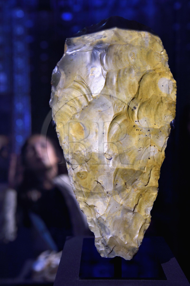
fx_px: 460
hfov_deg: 23.3
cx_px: 95
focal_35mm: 58
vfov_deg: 34.5
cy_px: 143
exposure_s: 1/50
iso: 800
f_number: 6.3
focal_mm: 58
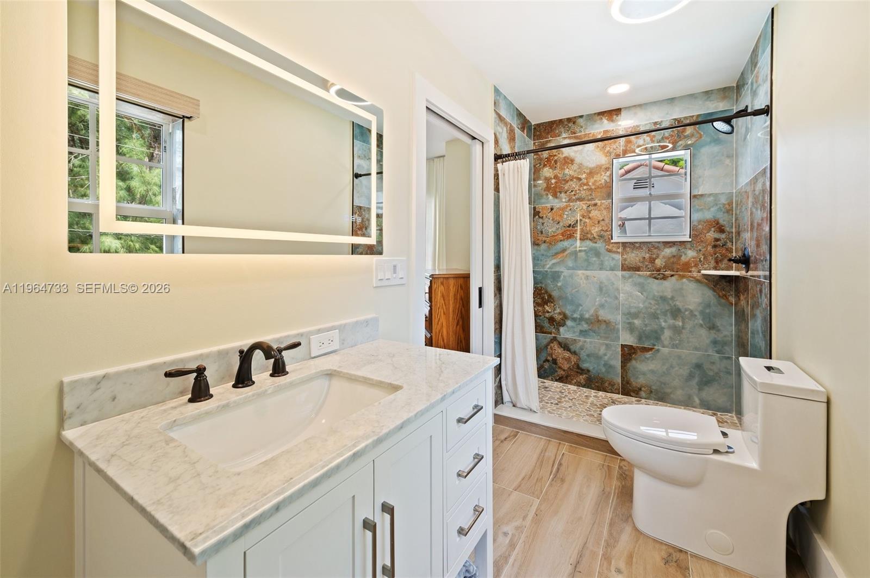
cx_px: 435
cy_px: 289
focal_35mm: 14
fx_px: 338
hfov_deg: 104.3
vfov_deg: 81.1
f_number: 8
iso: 200
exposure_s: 1/15
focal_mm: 14
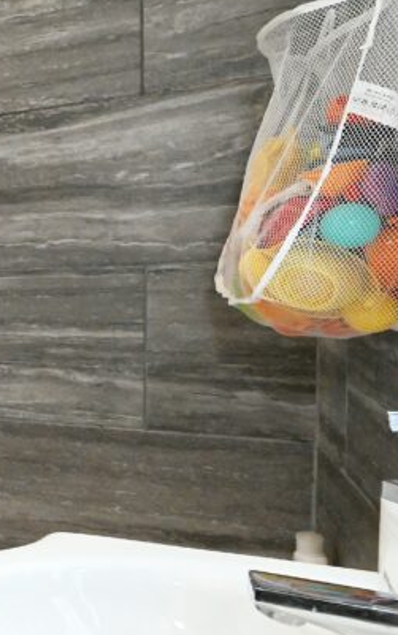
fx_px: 676
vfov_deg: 50.4
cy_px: 319
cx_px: -371
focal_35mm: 39
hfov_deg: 19.9
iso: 6400
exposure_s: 1/200
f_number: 10
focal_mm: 15
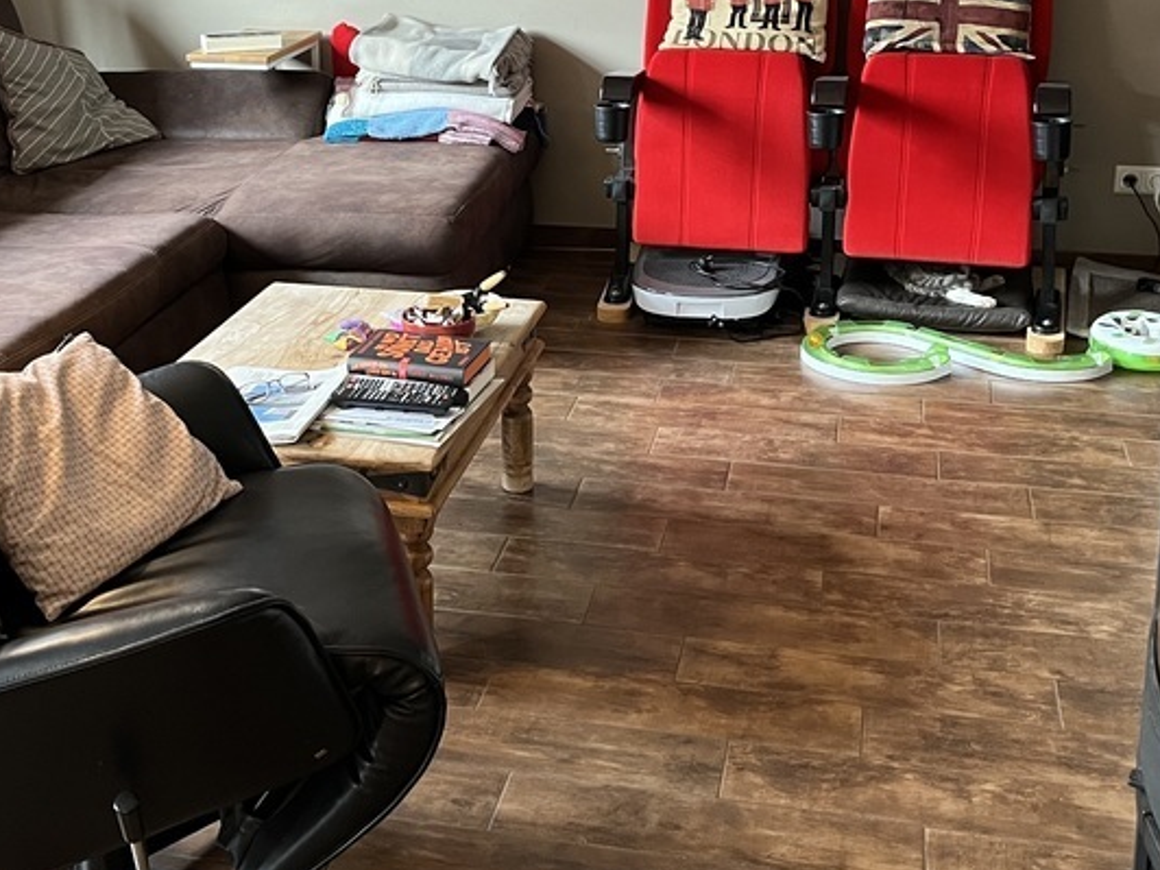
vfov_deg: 28.6
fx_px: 1676
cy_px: 205
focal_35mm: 50
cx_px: 469
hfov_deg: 38.0
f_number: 1.6
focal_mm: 5.1
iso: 320
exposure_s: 1/50
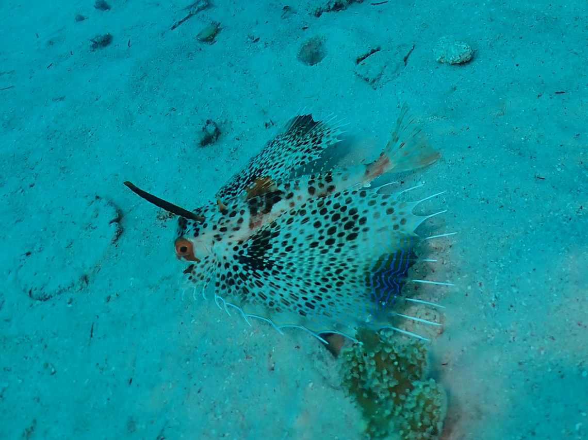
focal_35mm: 25
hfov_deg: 69.4
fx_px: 424
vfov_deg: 54.8
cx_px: 294
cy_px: 220
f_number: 2.8
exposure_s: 1/500
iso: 100
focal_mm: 4.5
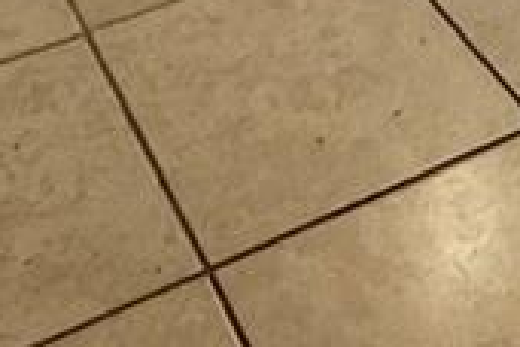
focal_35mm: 102
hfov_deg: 19.8
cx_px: 411
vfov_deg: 10.9
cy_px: -551
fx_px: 1473
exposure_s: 1/120
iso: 250
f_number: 2.2
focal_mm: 2.22
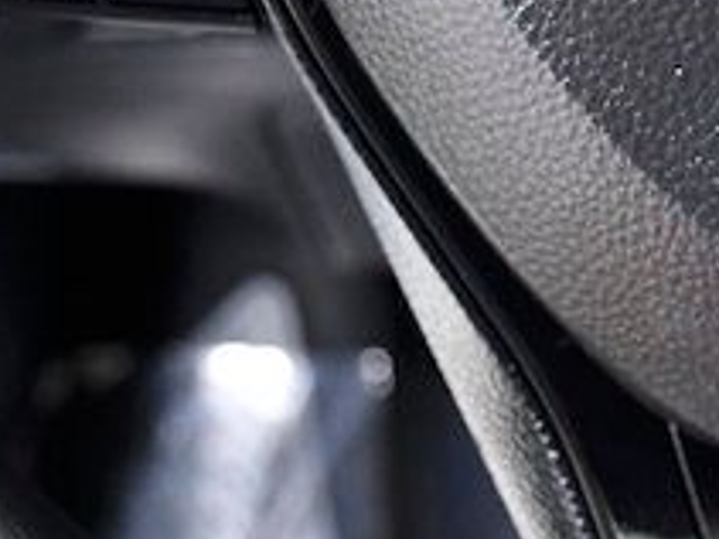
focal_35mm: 182
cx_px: 992
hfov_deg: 10.6
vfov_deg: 8.1
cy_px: 131
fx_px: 3778
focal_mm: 26
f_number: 4
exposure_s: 1/60
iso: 2500
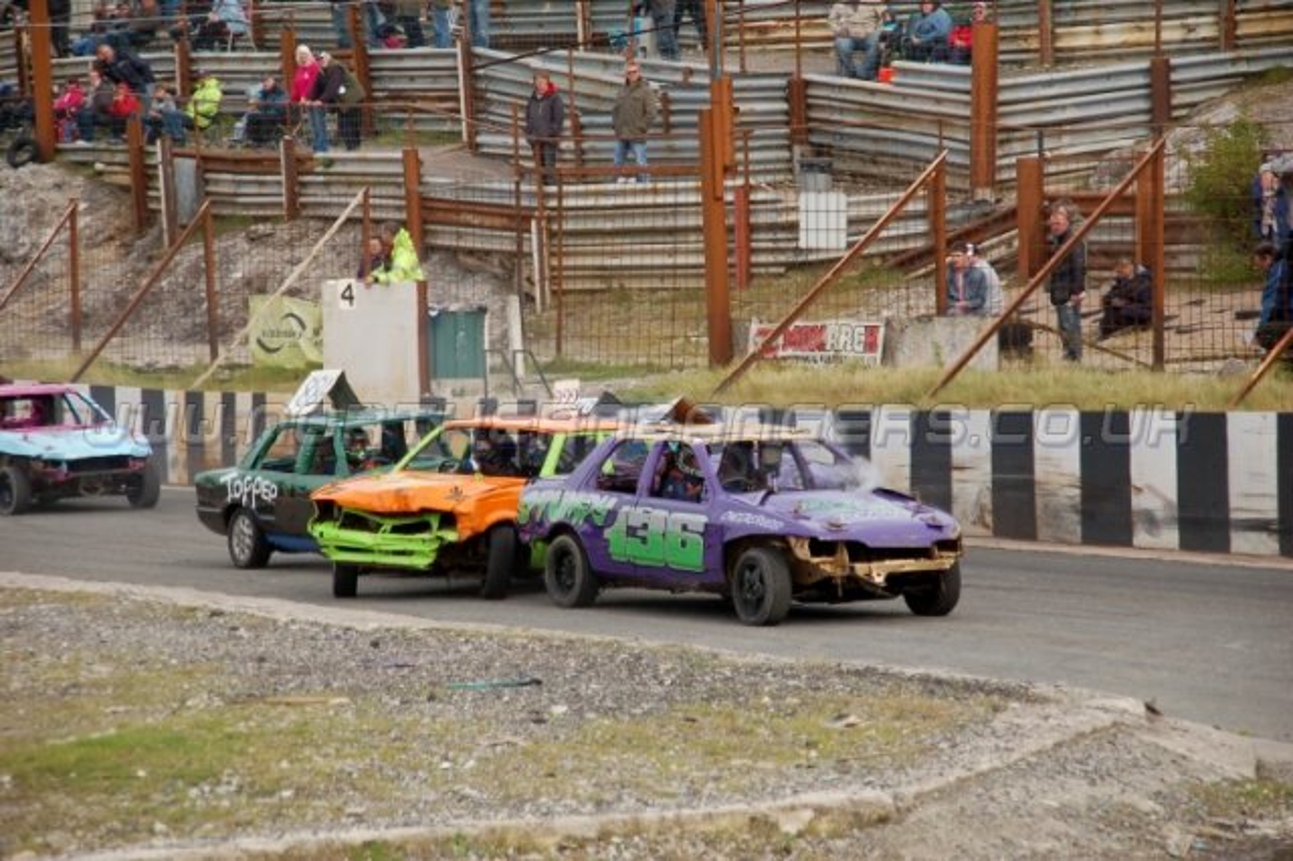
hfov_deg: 11.8
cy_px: 430
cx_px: 646
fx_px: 6246
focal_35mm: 174
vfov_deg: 7.9
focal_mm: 116
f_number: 6
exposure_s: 1/800
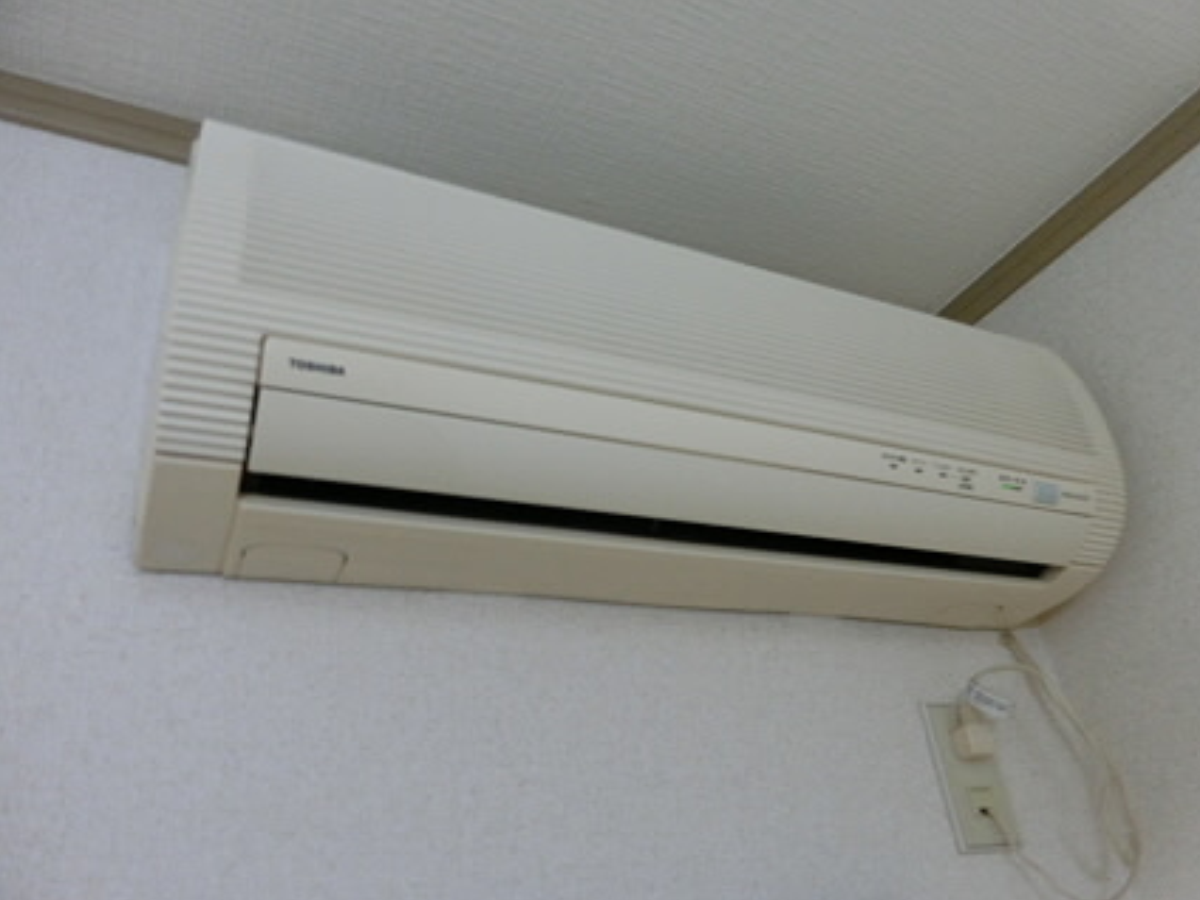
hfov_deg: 67.3
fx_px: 901
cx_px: 621
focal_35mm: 26
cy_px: 463
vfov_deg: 53.1
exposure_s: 1/30
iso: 400
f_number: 2.8
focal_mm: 5.4
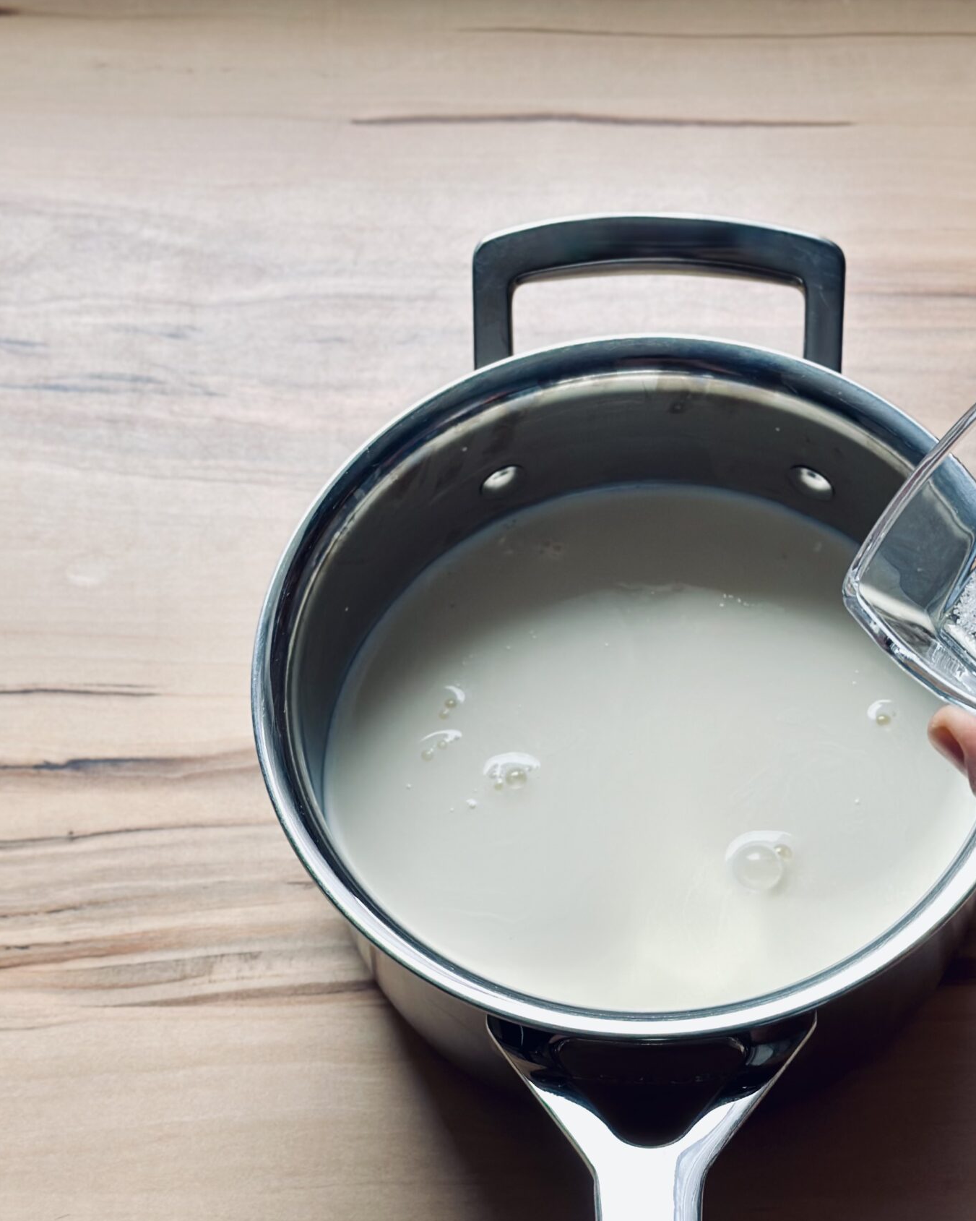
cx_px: 668
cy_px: 588
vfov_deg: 26.8
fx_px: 2564
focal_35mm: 71
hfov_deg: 21.5
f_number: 1.78
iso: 64
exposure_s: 1/130
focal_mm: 6.86
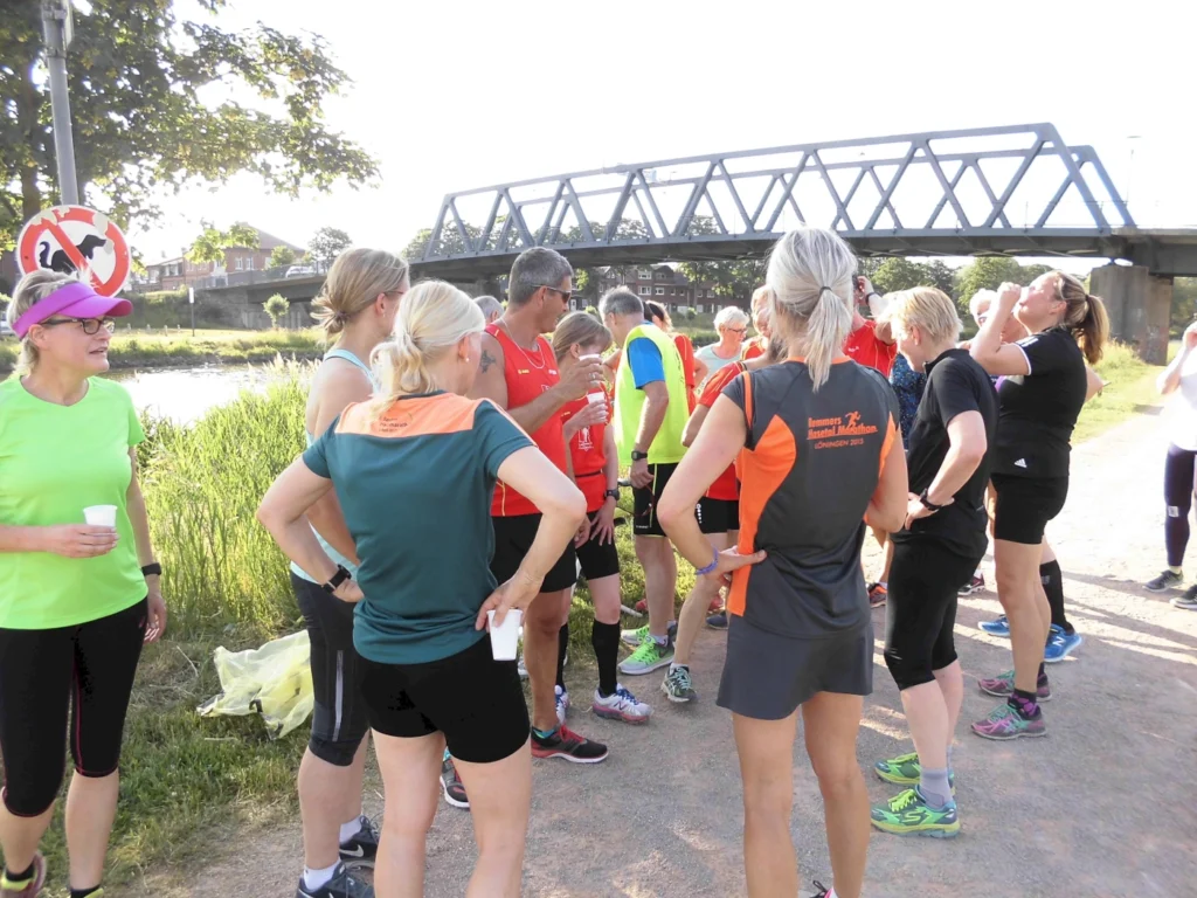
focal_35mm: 26
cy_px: 449
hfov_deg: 67.3
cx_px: 598
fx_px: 899
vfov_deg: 53.1
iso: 64
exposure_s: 1/125
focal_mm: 4.6
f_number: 3.2
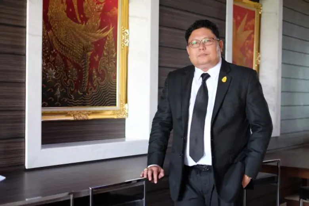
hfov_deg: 37.5
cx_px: 154
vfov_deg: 25.5
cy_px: 103
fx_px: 455
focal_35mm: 53
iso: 1600
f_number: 1.4
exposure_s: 1/200
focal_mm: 35
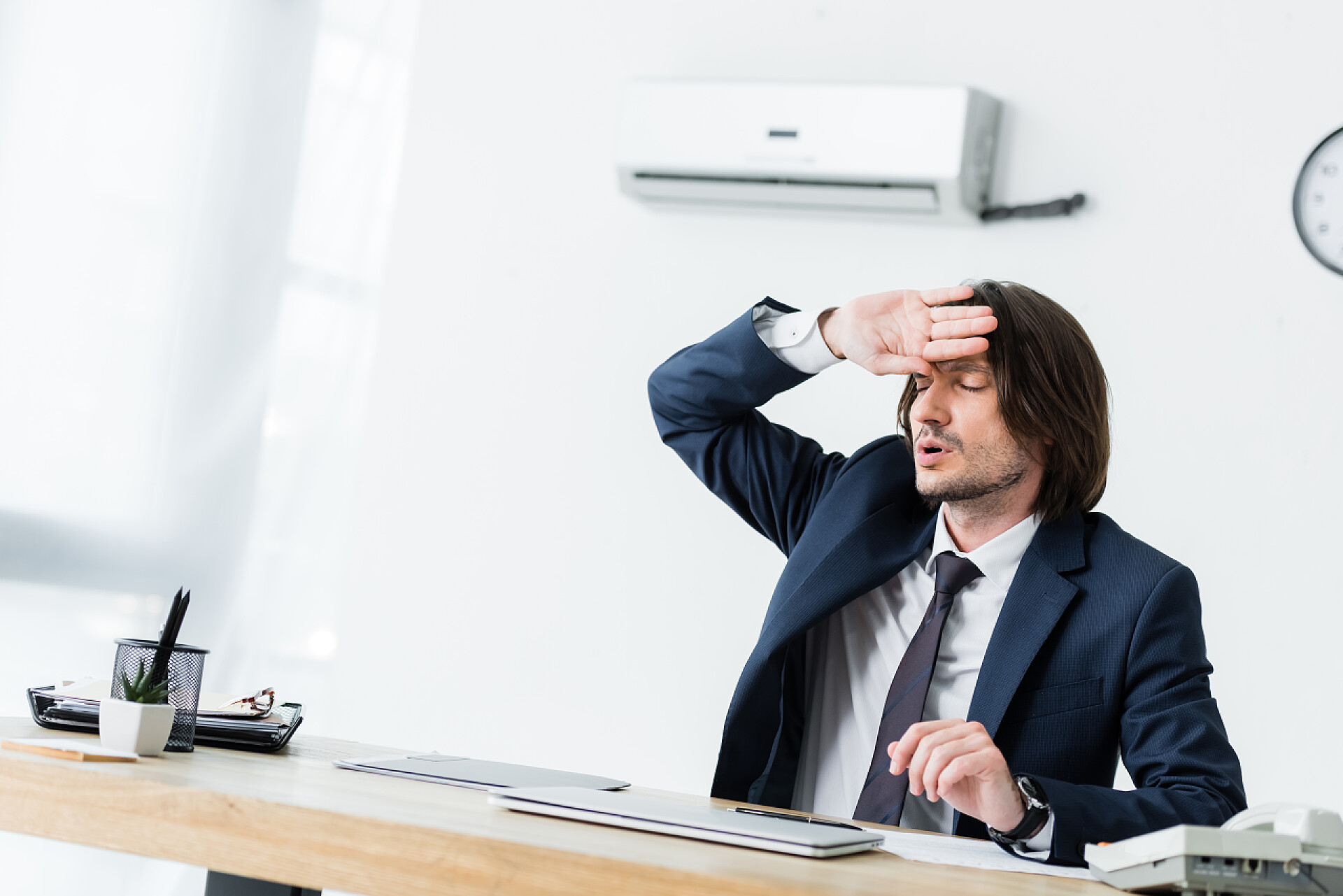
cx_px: 672
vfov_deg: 19.5
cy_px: 448
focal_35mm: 70
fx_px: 2612
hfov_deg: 28.8
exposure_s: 1/200
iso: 400
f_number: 3.5
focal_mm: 70
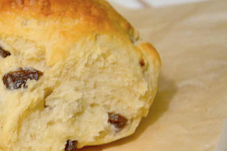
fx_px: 1275
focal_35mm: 202
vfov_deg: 6.8
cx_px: -2
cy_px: 101
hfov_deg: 10.1
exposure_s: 1/30
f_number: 5.3
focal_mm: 66
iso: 800
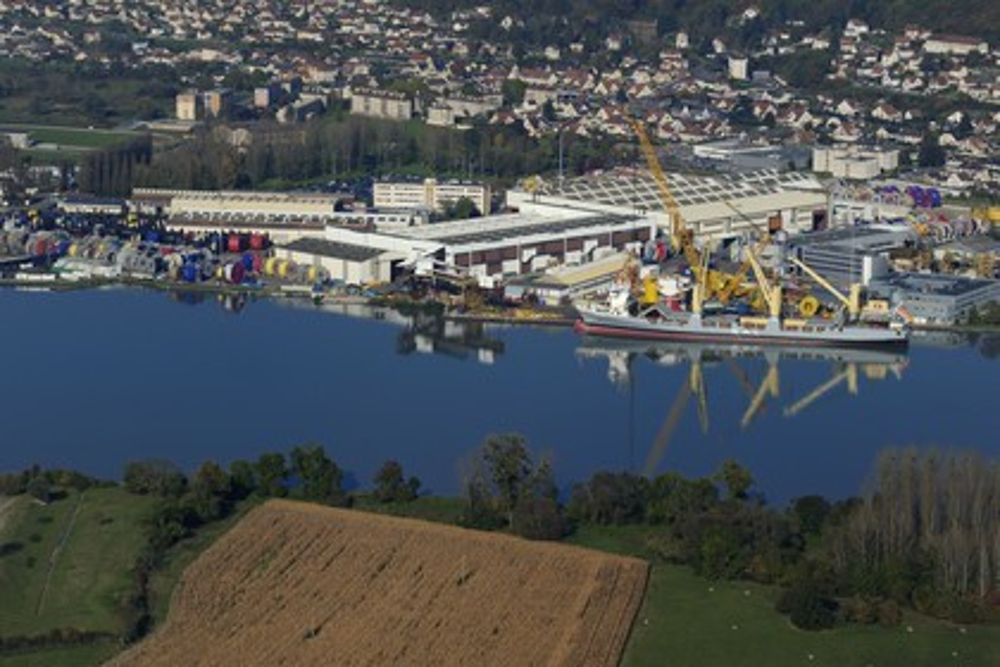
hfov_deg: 18.3
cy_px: 334
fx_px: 3111
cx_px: 500
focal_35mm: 112
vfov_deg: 12.2
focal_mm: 112
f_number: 11
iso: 400
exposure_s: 1/800
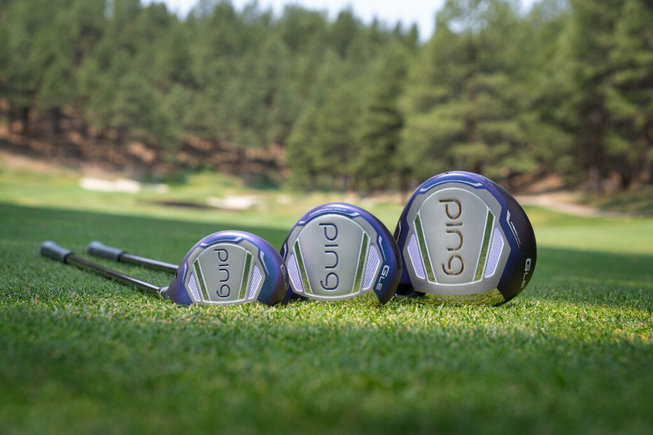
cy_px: 218
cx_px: 326
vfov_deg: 19.7
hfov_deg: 29.2
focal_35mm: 69
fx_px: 1252
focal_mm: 69
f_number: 8
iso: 320
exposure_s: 1/200
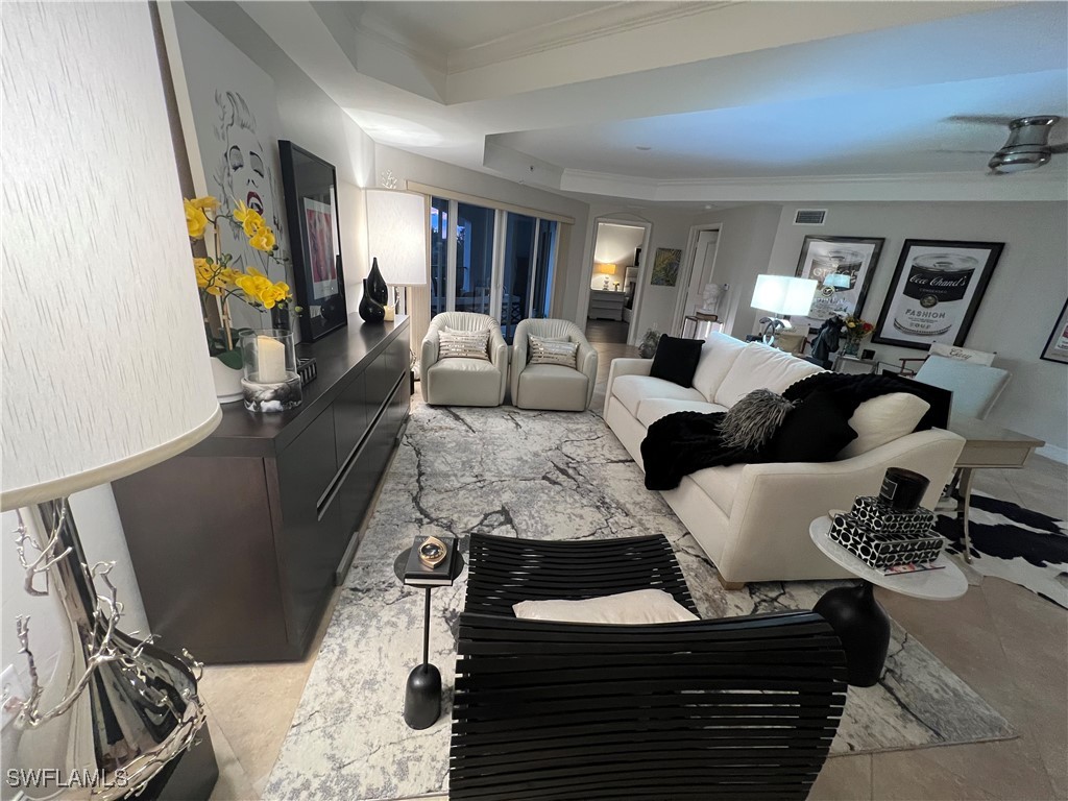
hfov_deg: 106.2
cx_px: 534
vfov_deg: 89.9
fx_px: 401
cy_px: 400
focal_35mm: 13
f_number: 1.8
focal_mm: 1.57
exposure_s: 1/60
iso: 400
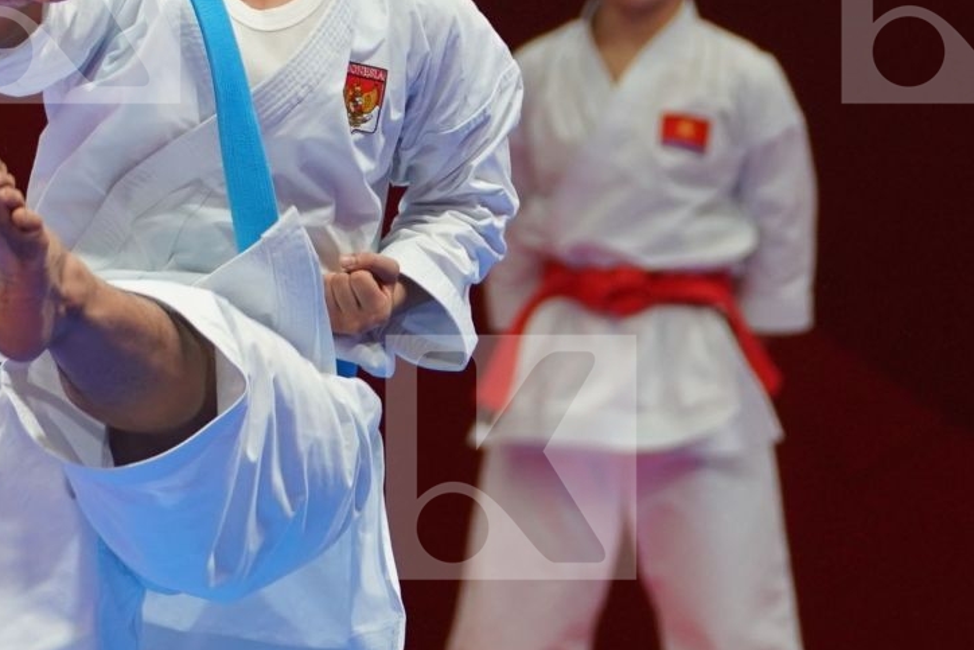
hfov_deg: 3.1
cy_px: 458
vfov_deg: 2.1
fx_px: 18021
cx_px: 55
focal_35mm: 666
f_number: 4
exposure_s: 1/500
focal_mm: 179
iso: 1000
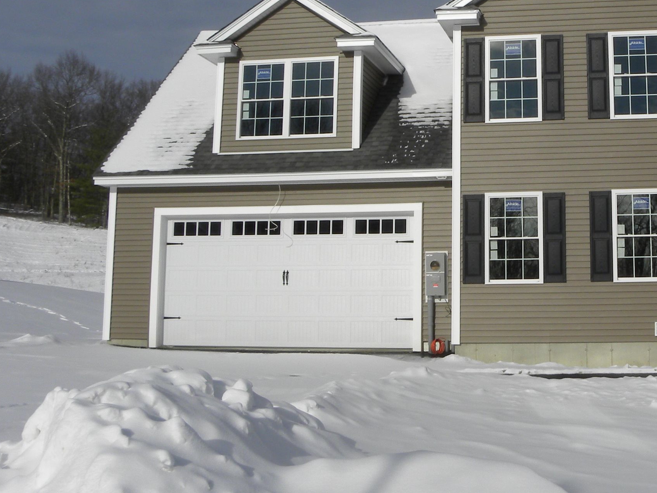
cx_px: 539
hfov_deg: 38.7
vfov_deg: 30.7
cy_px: 174
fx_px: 892
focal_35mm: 47
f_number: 8
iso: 64
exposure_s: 1/560
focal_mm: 4.6
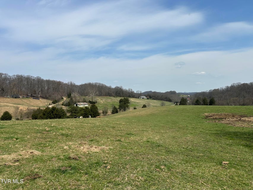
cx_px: 126
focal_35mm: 24
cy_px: 95
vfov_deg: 56.8
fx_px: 175
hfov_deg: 71.6
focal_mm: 6.86
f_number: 1.78
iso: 80
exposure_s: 1/6623
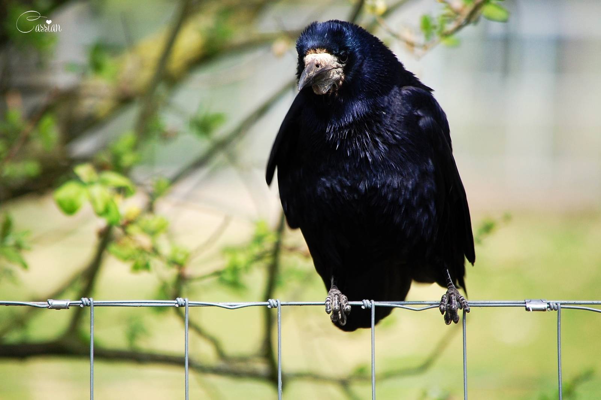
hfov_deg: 4.6
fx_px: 7506
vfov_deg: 3.0
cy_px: 200
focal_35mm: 450
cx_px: 300
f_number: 5.6
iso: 400
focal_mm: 300
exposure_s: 1/640
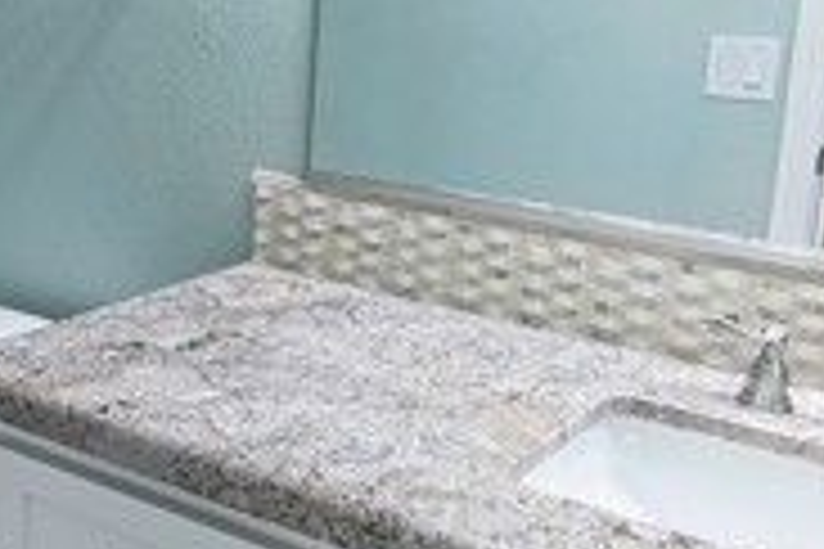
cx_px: 14
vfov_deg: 24.0
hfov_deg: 32.9
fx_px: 1282
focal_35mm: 56
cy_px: 160
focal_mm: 16
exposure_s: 1/13
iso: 160
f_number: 22
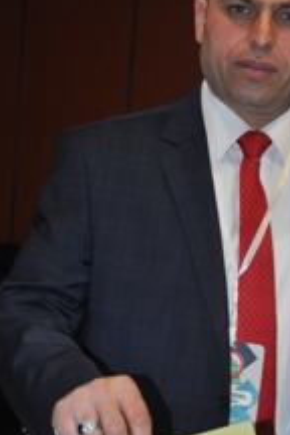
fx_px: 1015
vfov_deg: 24.2
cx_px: 250
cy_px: 250
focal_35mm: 84
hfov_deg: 16.1
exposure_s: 1/60
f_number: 3.8
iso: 800
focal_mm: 27
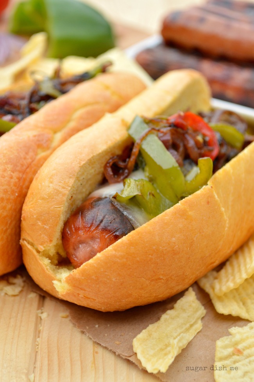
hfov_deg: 22.6
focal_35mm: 60
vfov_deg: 33.4
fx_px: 636
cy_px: 191
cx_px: 127
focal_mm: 40
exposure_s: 1/160
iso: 400
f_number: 5.6
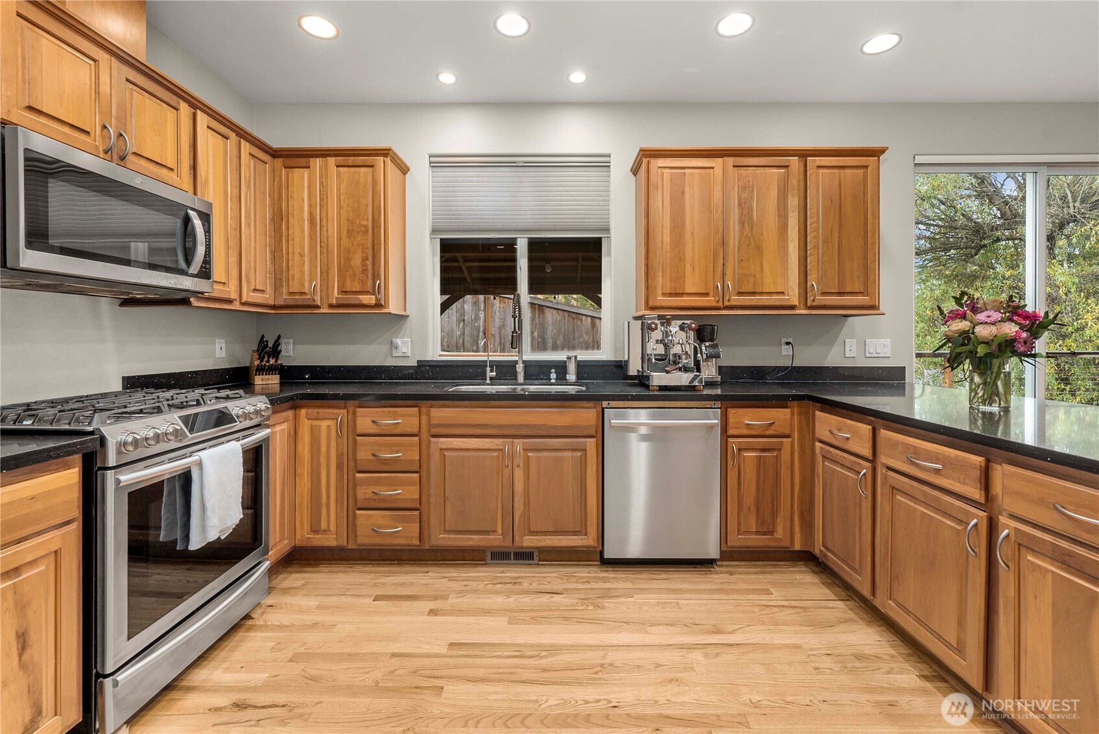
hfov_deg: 104.2
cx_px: 550
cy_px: 367
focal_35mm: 14
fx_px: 428
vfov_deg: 81.3
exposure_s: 1/6
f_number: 7.1
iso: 1000
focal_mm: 14
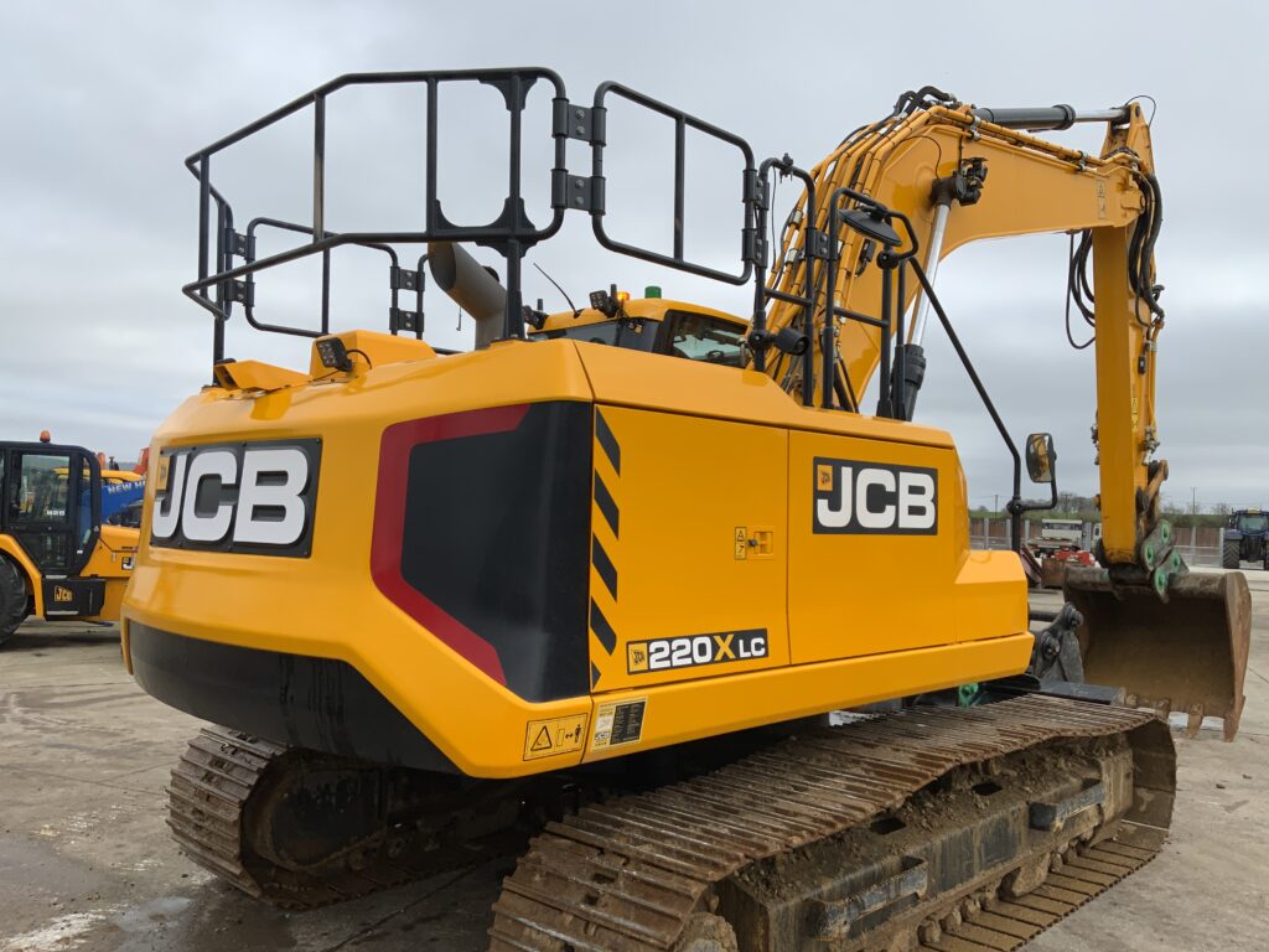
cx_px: 634
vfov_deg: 48.2
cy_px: 476
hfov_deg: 61.7
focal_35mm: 29
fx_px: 1063
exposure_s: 1/1279
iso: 16
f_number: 1.8
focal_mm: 3
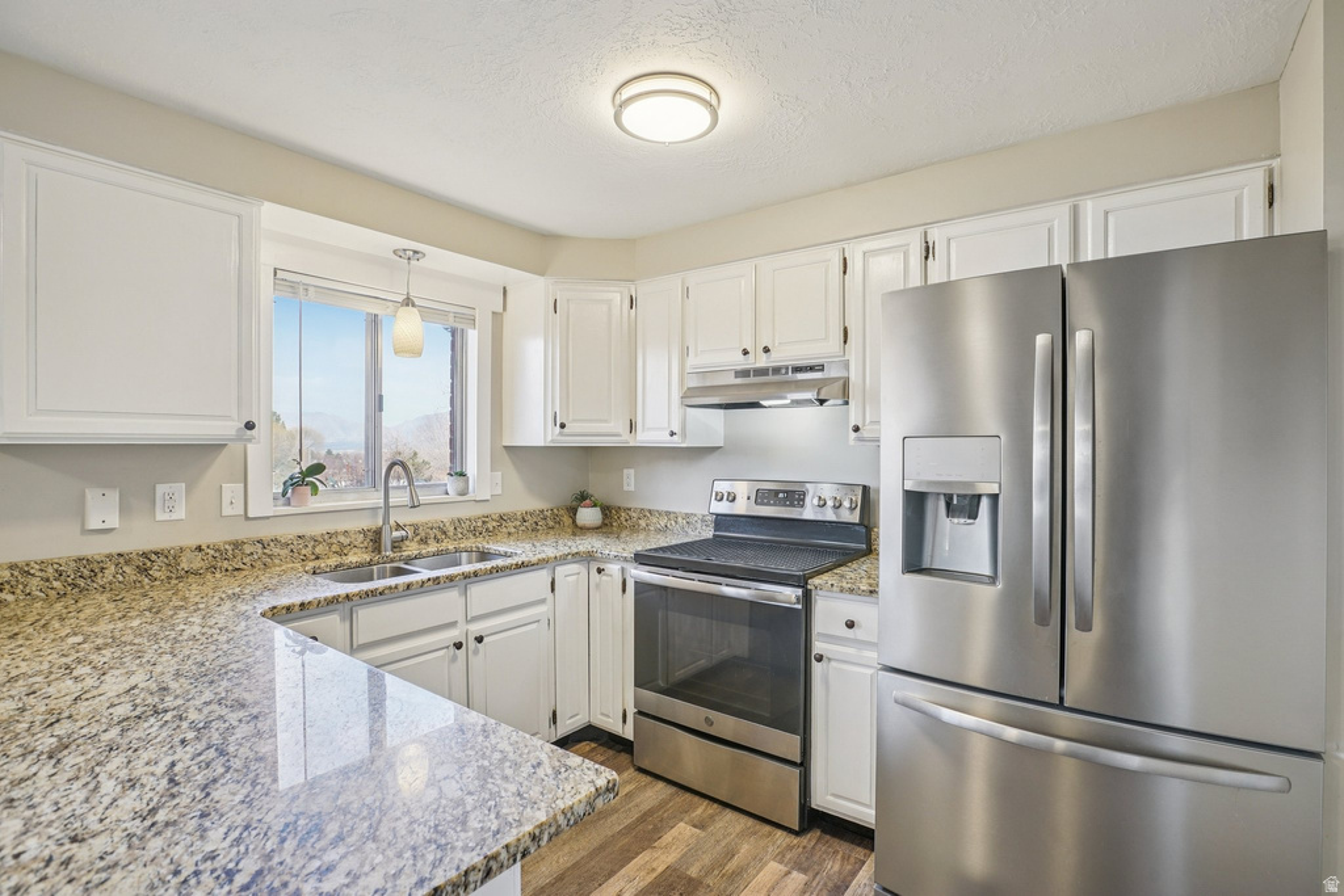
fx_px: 597
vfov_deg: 73.8
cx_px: 672
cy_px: 448
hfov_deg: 96.7
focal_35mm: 16
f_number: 8
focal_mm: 16
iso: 400
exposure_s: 1/15
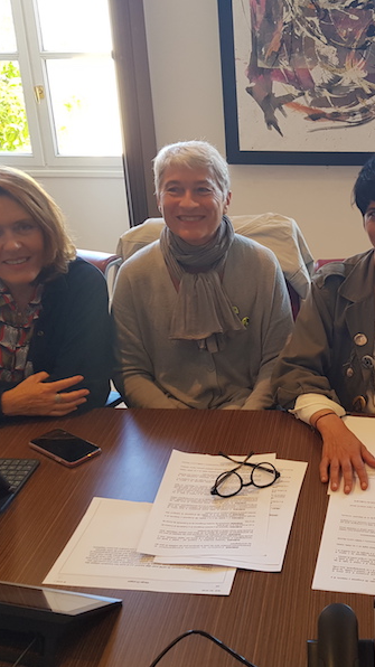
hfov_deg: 30.1
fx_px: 672
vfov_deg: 52.8
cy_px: 335
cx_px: 324
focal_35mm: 38
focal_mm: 4.2
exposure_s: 1/50
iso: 80
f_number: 1.7
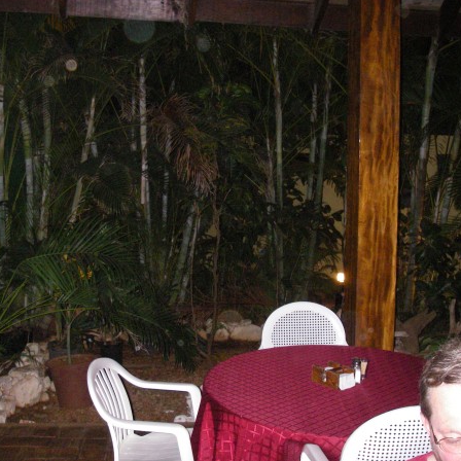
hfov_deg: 37.4
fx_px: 678
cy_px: 230
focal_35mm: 45
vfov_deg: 37.6
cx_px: 189
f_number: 3.3
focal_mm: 6.3
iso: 400
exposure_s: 1/40
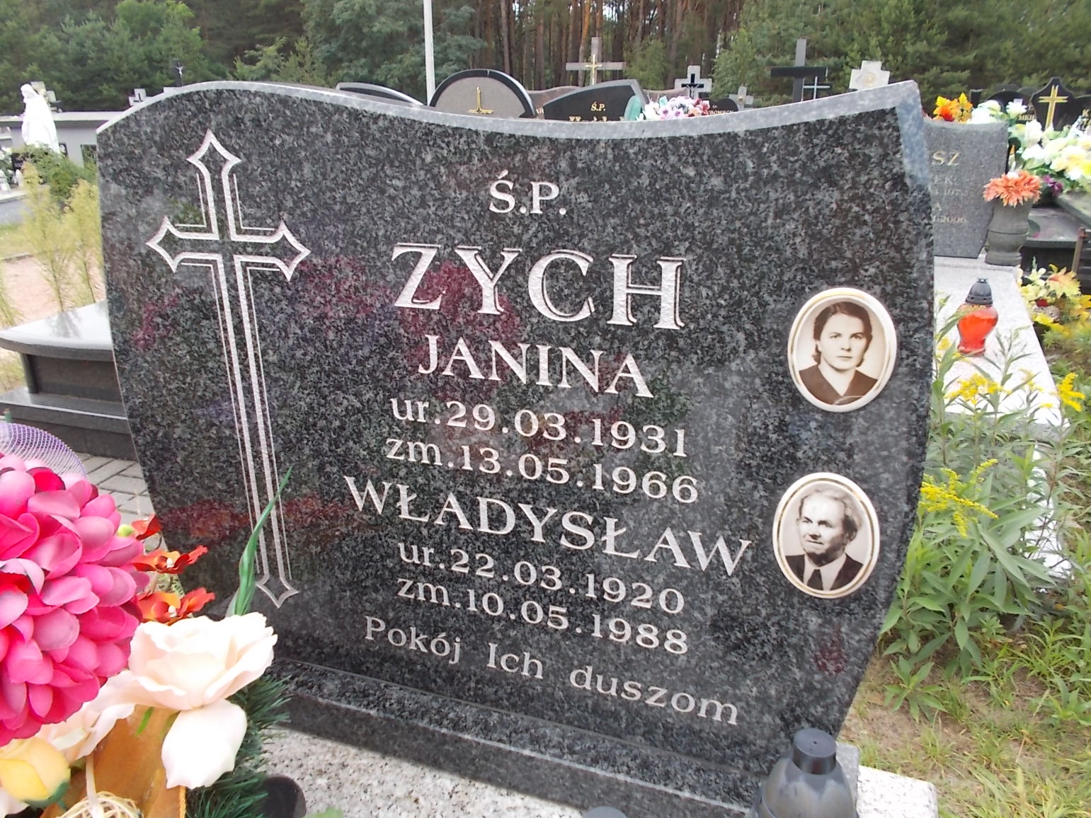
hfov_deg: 65.3
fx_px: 851
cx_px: 555
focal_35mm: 27
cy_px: 414
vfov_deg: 51.4
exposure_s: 1/160
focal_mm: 4.6
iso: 80
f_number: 3.2
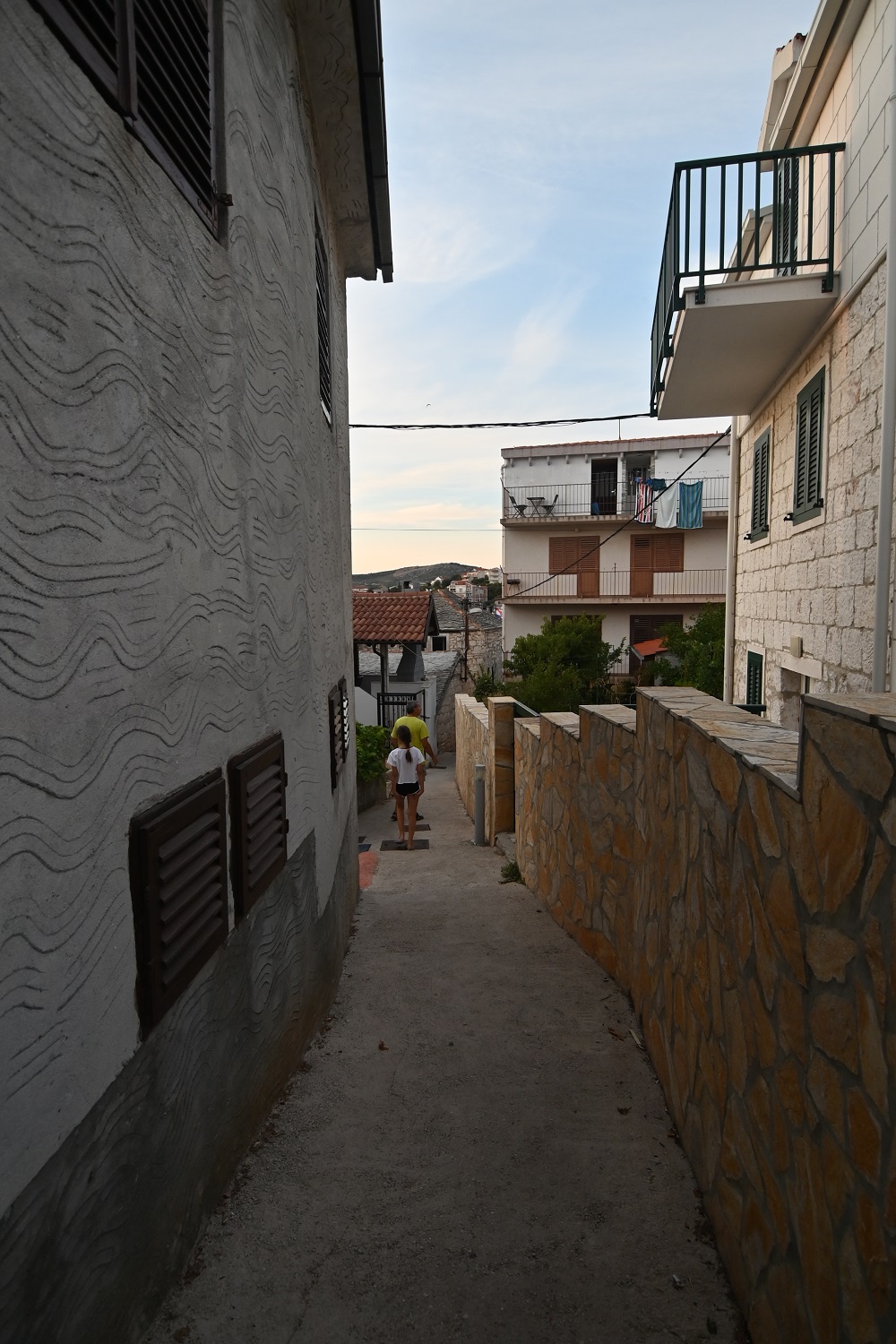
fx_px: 672
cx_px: 448
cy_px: 672
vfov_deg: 90.0
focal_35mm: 18
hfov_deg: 67.4
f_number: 4
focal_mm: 12
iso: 250
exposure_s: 1/320
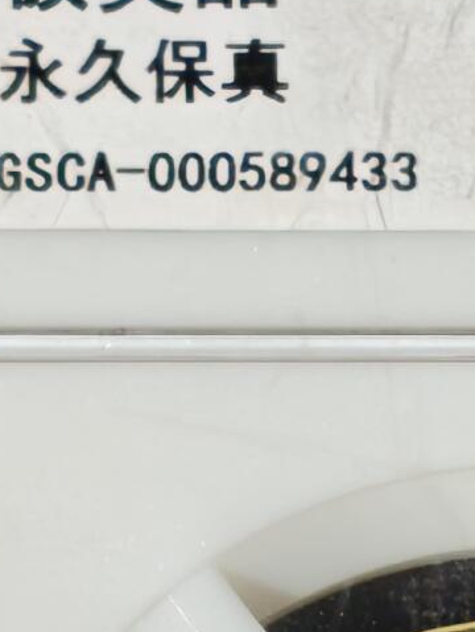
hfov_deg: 3.9
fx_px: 6998
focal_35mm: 383
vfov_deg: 5.2
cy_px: 683
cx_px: 495
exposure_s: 1/3065
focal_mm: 4.94
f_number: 1.5
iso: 50
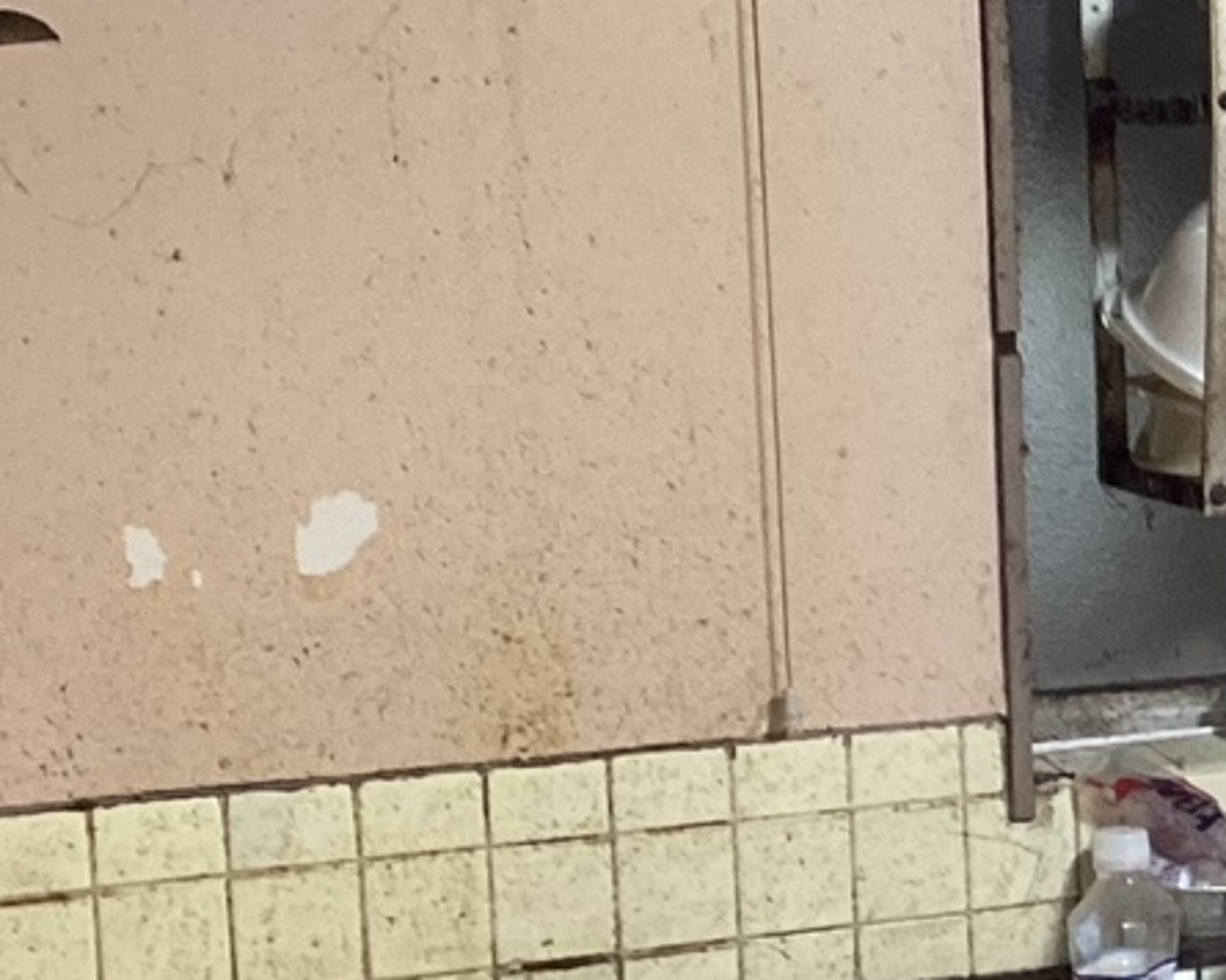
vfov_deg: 13.9
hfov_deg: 16.5
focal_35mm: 111
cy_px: 559
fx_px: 4028
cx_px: 1521
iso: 250
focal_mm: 3.3
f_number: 2.4
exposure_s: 1/50
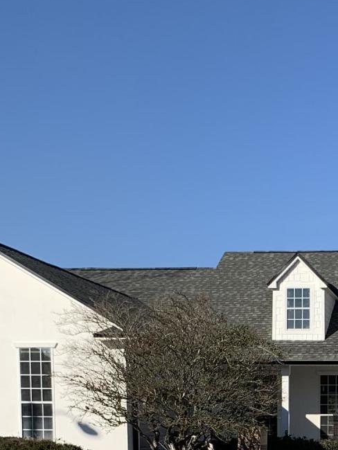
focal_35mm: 80
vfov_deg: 22.4
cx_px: 348
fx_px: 1041
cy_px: 550
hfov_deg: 17.9
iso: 25
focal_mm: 4.25
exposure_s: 1/2545
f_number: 1.8
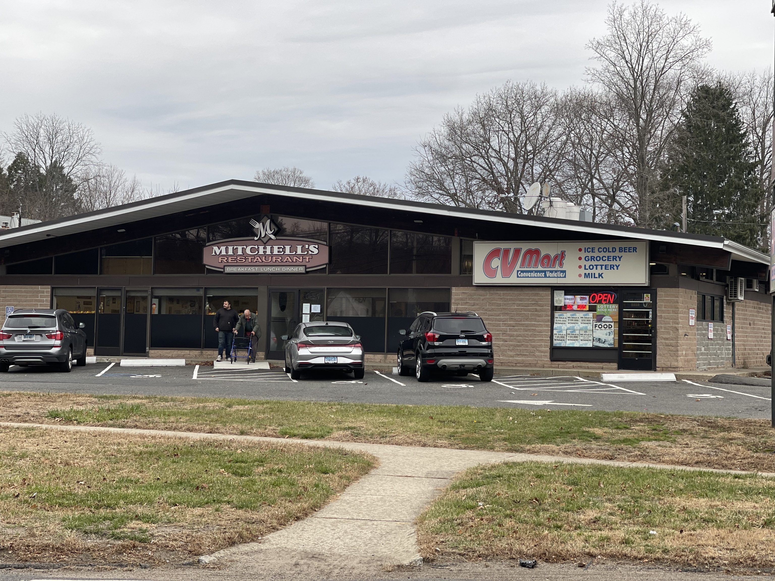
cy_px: 290
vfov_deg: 22.9
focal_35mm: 64
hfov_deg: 30.3
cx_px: 388
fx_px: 1433
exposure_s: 1/122
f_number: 2.2
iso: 20
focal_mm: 7.5
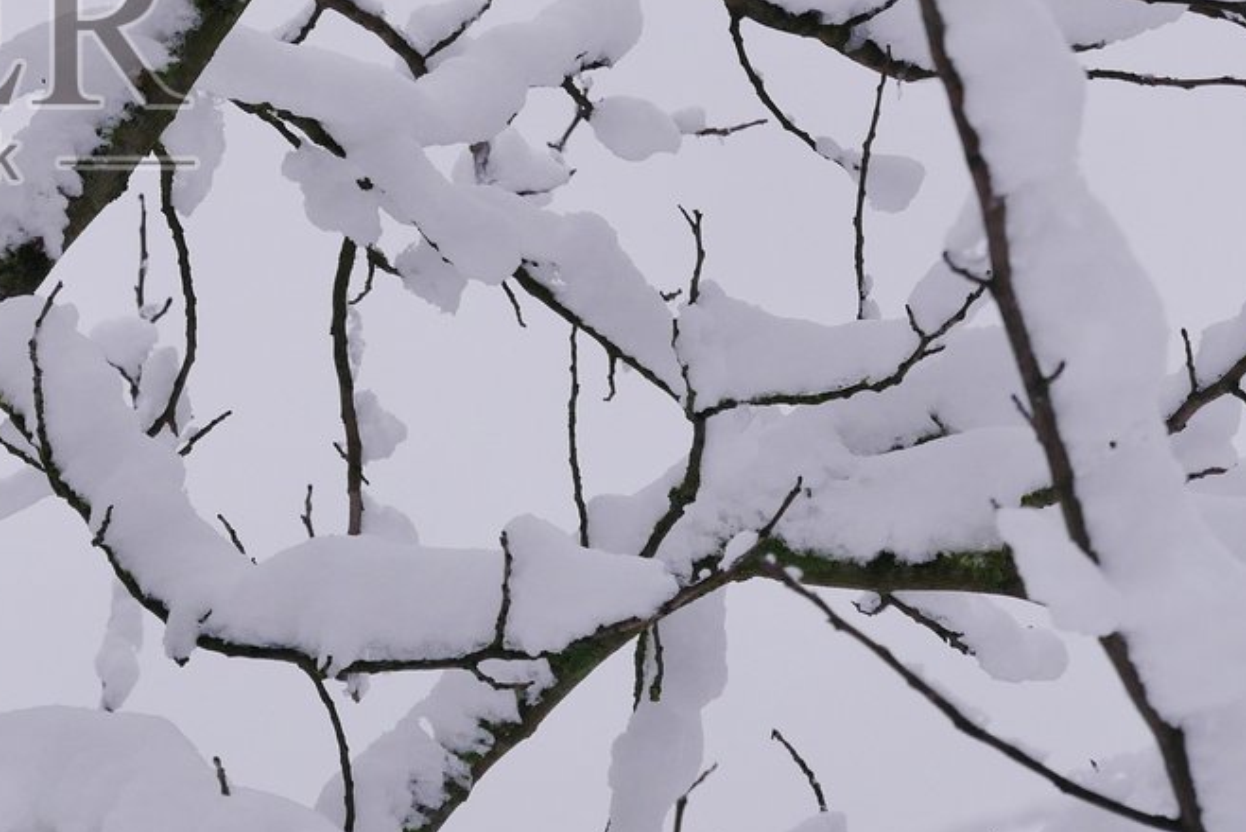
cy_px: 71
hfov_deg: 6.7
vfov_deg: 4.5
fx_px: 10664
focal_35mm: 308
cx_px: -119
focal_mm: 61
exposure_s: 1/400
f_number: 6.3
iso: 200
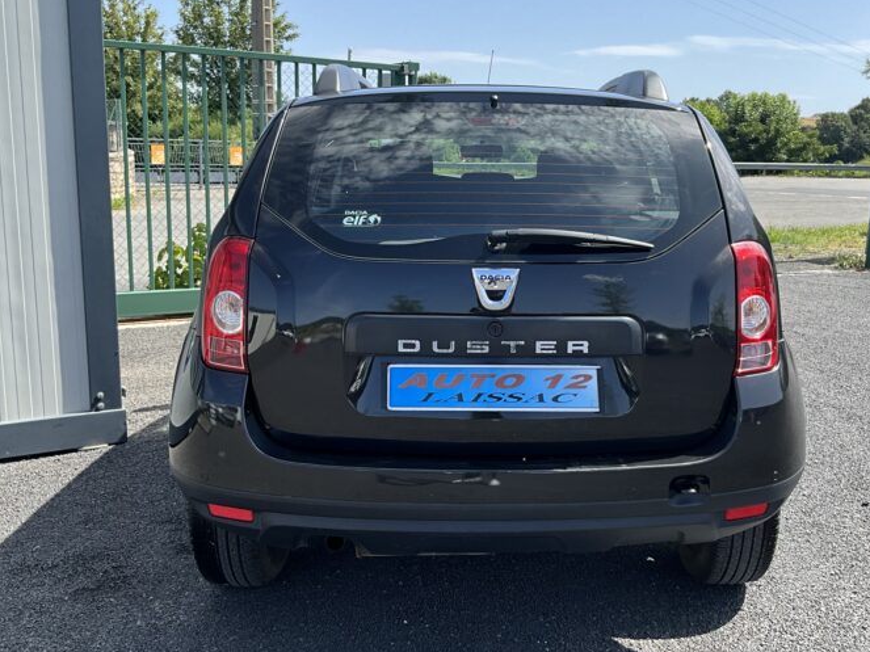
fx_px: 879
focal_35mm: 35
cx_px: 501
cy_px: 323
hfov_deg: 52.4
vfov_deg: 40.7
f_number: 1.8
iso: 25
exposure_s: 1/869
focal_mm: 3
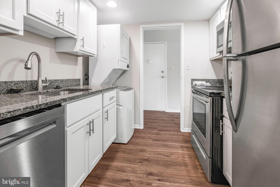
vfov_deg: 77.3
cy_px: 94
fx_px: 117
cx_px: 140
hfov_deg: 100.4
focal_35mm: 15
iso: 640
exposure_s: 1/40
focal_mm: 10
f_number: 4
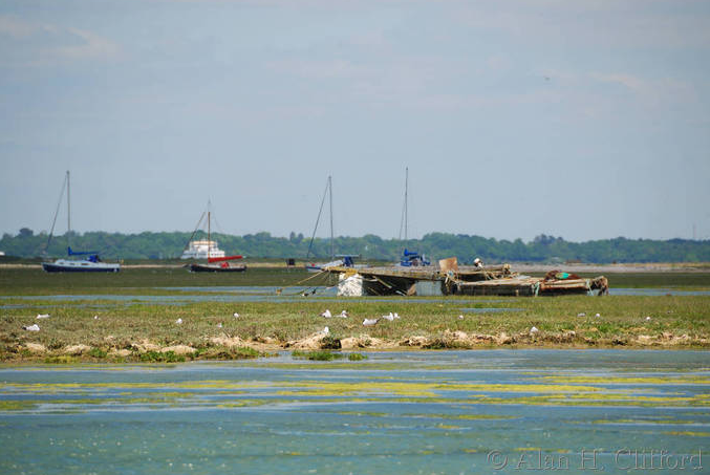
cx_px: 365
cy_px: 239
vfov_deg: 4.4
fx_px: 6120
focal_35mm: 310
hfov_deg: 6.6
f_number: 5.6
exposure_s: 1/400
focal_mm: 200
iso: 100
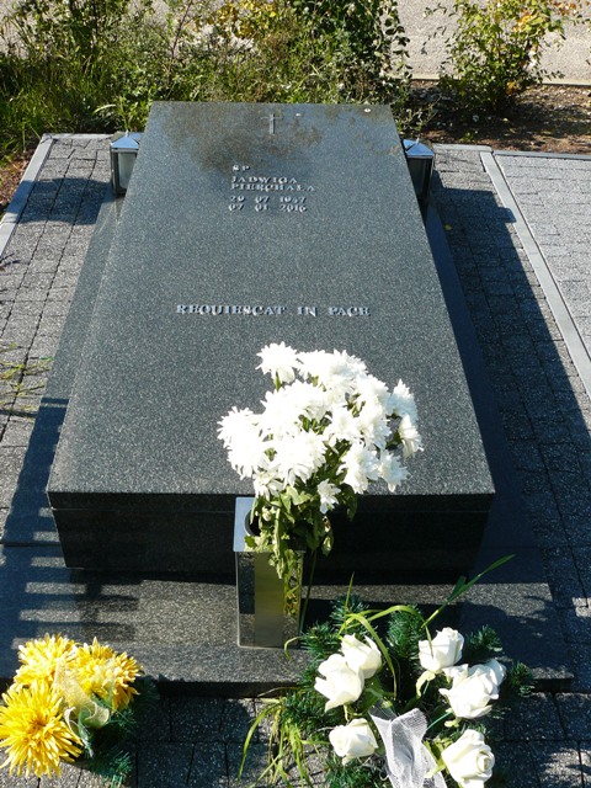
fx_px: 820
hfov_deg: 39.7
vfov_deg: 51.4
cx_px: 296
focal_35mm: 36
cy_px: 394
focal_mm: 6
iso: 100
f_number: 5
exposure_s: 1/250
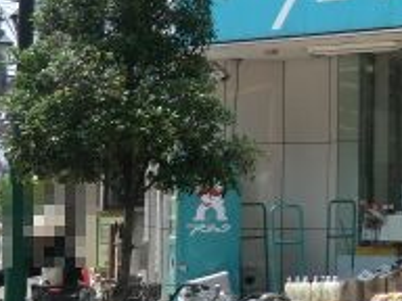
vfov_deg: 9.4
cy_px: -6
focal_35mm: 157
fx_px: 1823
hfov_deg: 11.9
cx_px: 657
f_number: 4
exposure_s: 1/500
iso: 80
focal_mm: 8.4
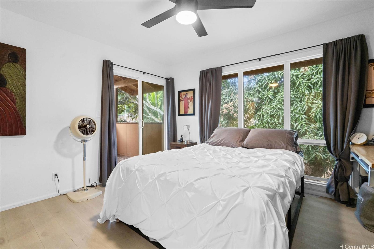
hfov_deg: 96.7
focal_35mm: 16
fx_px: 166
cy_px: 124
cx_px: 187
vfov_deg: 73.7
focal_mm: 16
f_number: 8
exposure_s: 1/30
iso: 1000
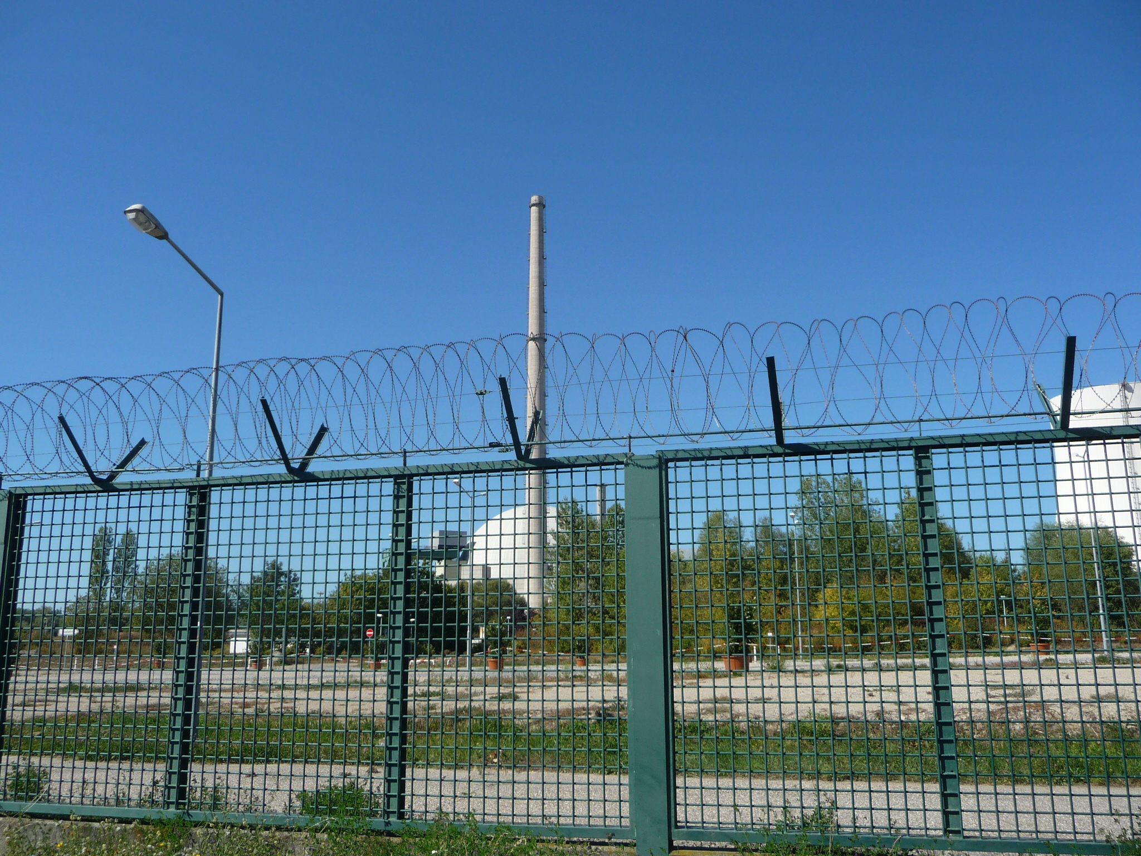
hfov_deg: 58.4
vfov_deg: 45.4
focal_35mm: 31
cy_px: 428
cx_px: 570
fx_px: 1022
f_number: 3.3
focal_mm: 4.7
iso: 100
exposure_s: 1/1300
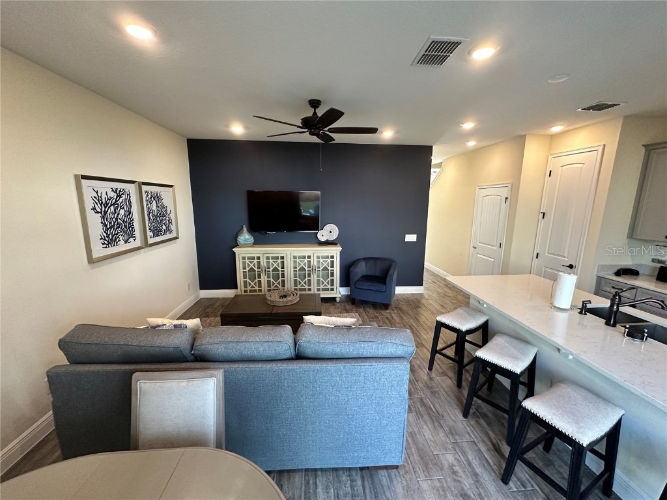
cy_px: 250
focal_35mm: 14
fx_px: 270
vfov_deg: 85.7
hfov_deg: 102.1
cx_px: 334
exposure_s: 1/120
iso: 320
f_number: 2.2
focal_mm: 2.22
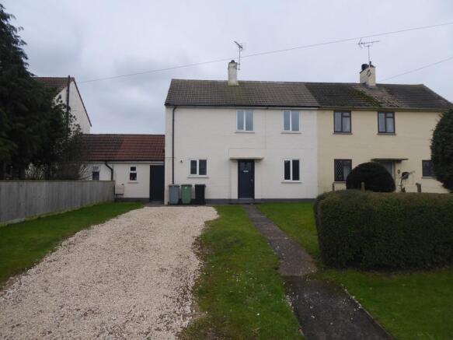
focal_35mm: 24
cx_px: 226
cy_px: 170
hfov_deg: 71.6
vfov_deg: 56.8
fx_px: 314
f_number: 3.3
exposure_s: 1/160
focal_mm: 4.3
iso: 100
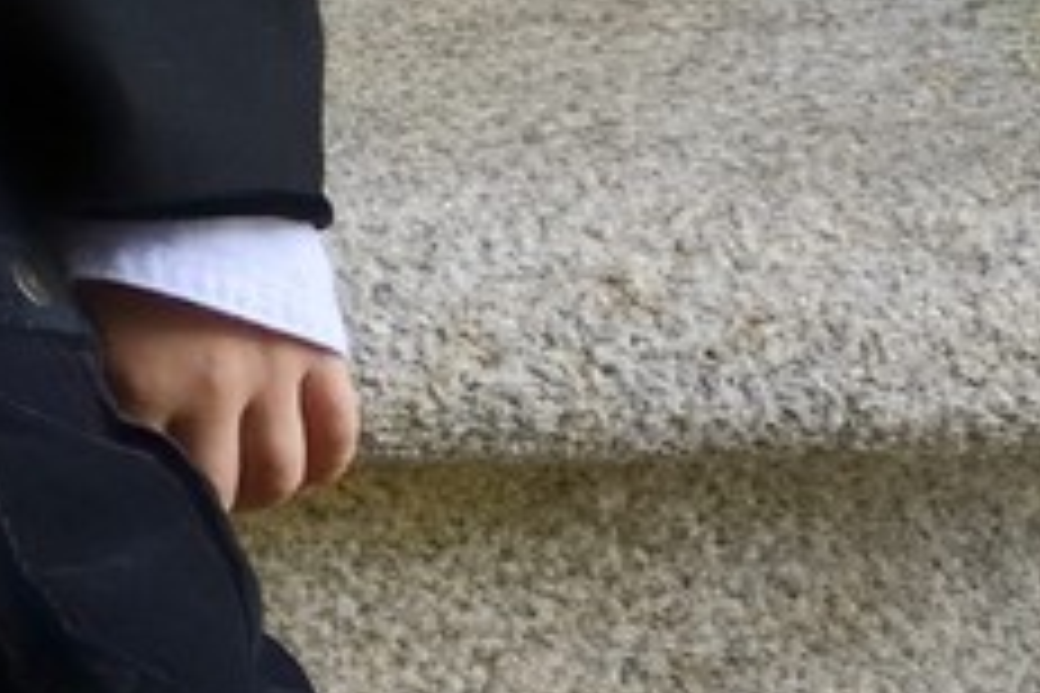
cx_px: -2116
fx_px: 4795
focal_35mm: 166
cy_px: -1390
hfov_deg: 9.5
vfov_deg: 7.3
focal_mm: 24
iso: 1600
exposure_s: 1/320
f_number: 8
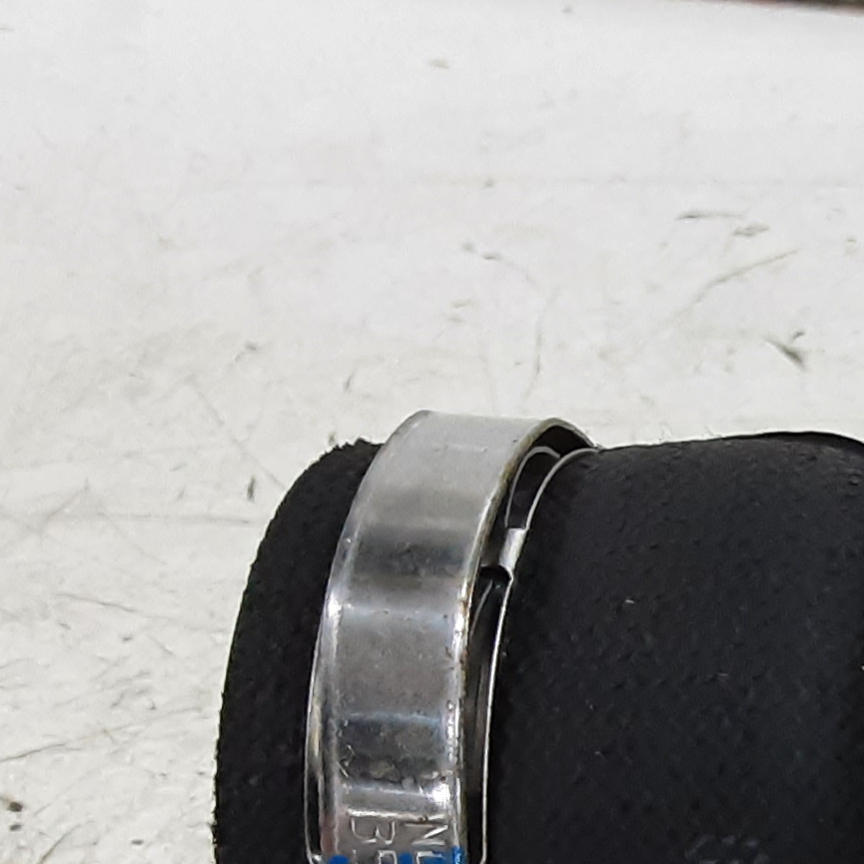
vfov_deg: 18.1
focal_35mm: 90
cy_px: 1106
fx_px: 2541
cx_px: 1536
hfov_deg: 16.3
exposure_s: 1/33
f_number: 1.9
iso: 160
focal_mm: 2.91
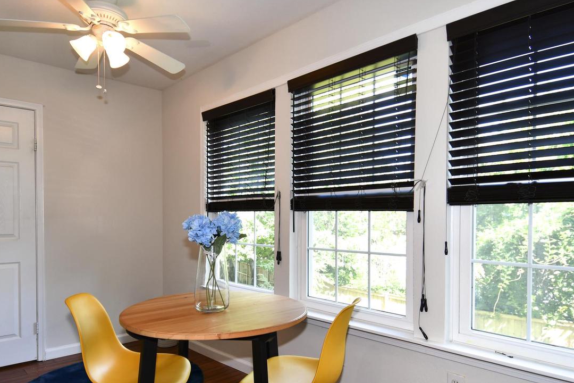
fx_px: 383
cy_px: 233
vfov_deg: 52.7
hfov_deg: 73.5
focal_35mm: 24
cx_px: 256
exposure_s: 1/60
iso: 220
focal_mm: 12
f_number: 4
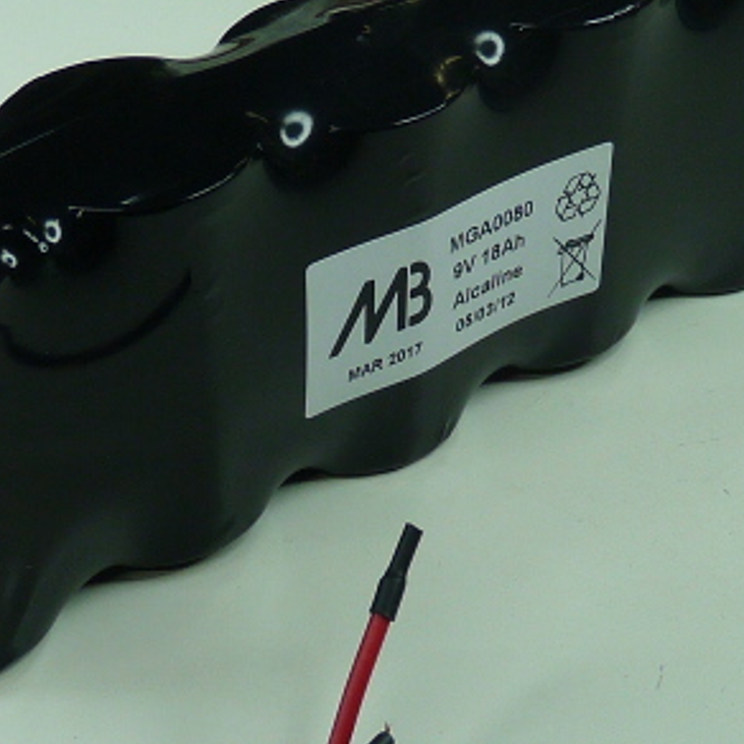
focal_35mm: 93
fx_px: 2261
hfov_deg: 18.7
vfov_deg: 18.7
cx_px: 344
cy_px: 352
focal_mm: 4.8
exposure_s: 1/100
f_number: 2.8
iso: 100
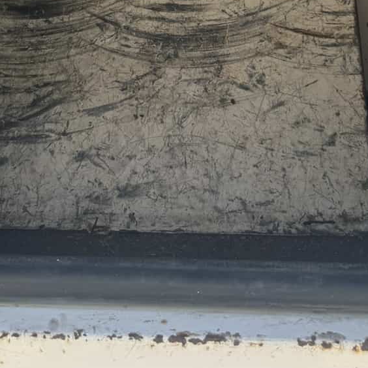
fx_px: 926
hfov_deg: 22.5
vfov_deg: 19.2
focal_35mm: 77
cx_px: 187
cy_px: -207
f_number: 1.78
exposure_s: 1/685
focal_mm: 6.76
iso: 80
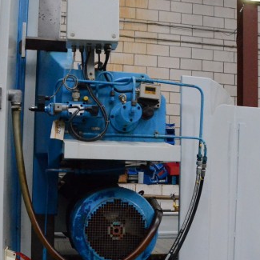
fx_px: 433
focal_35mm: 51
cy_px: 159
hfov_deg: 33.4
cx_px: 140
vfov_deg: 33.3
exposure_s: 1/2000
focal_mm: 18
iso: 6400
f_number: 3.5
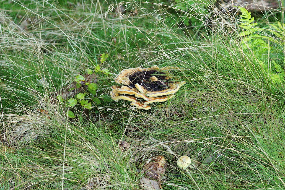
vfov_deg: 8.7
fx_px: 1247
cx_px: 142
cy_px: 95
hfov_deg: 13.0
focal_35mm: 158
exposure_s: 1/40
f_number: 7.1
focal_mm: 105
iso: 400
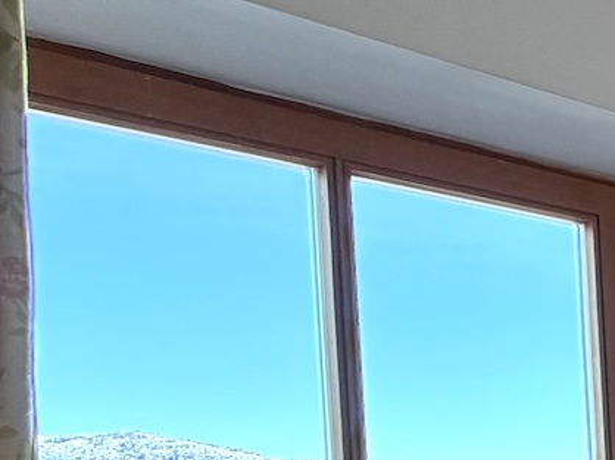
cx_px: 1248
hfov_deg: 18.4
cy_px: 561
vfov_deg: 20.4
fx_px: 1190
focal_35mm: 67
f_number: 2.2
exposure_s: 1/100
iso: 64
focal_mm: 2.22
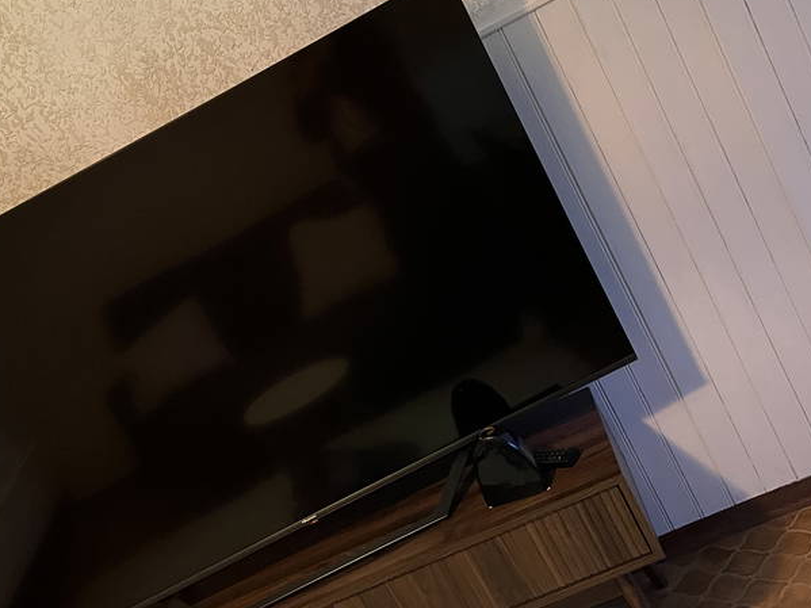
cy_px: 268
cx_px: 325
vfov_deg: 42.9
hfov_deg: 55.0
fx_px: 773
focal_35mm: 33
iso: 640
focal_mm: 5.1
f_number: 1.6
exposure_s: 1/25
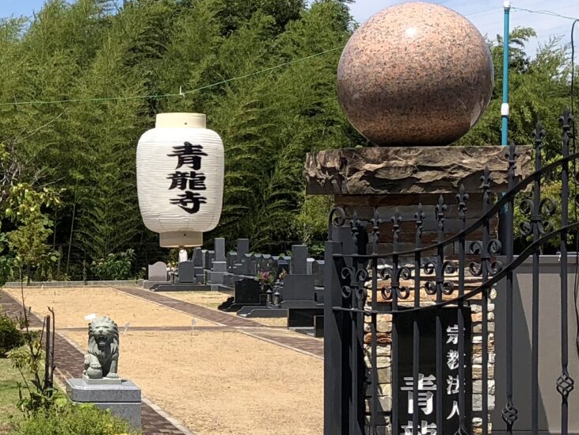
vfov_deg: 15.1
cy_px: 270
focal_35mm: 98
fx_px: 1640
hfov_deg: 19.1
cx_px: -77
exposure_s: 1/1799
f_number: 1.8
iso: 20
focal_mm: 4
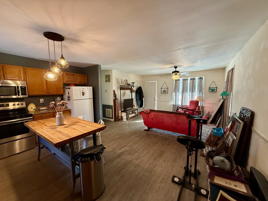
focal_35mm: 14
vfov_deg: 85.7
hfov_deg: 102.1
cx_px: 134
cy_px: 100
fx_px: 108
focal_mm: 2.22
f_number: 2.2
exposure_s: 1/120
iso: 500
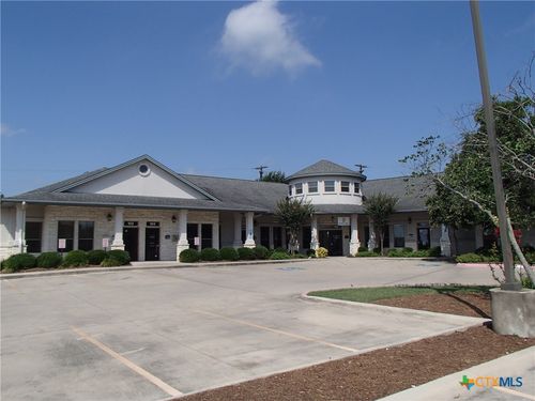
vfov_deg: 49.7
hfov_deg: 63.4
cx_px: 268
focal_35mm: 28
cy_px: 200
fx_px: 433
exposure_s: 1/160
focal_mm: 5
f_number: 11
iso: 100
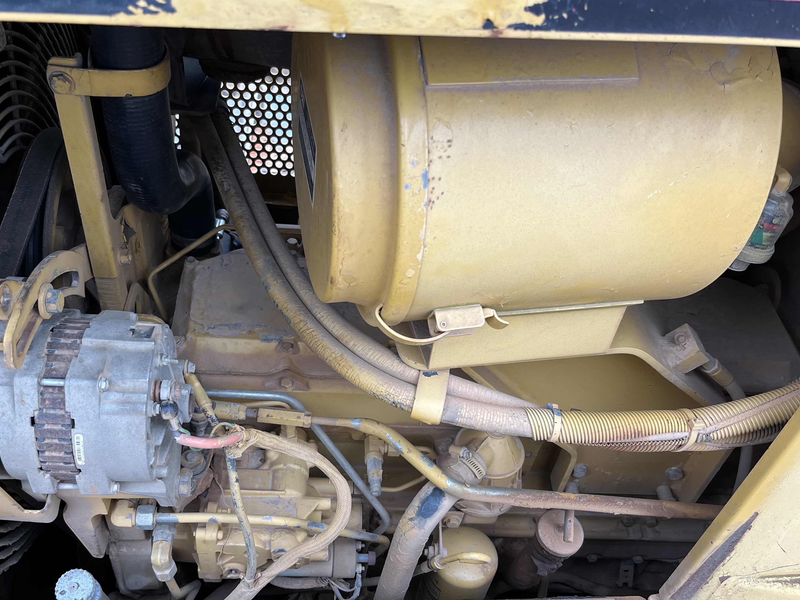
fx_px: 740
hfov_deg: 56.7
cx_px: 354
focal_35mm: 32
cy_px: 335
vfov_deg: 44.1
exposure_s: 1/121
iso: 80
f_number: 1.6
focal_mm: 5.1
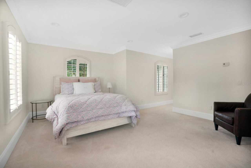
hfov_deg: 96.7
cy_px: 84
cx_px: 126
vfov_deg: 73.8
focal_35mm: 16
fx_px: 112
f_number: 7.1
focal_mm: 16
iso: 5000
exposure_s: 1/30
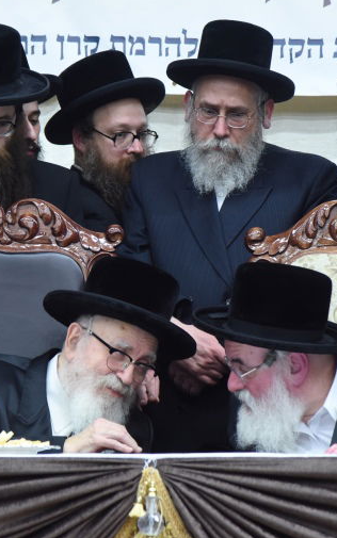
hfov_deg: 5.3
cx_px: 157
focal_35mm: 248
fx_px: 3641
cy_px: 216
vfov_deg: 8.5
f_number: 5
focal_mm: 120
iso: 2500
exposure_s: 1/100
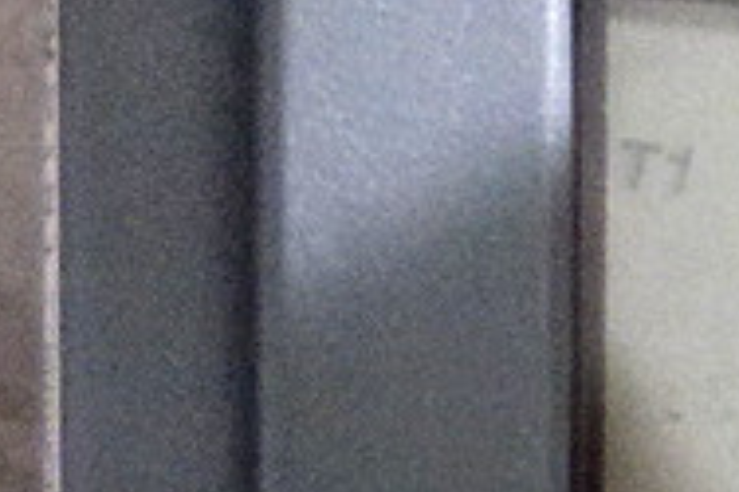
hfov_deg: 11.8
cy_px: 909
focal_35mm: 153
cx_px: 1549
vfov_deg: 8.6
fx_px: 3138
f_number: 1.8
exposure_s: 1/30
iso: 4000
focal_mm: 8.8
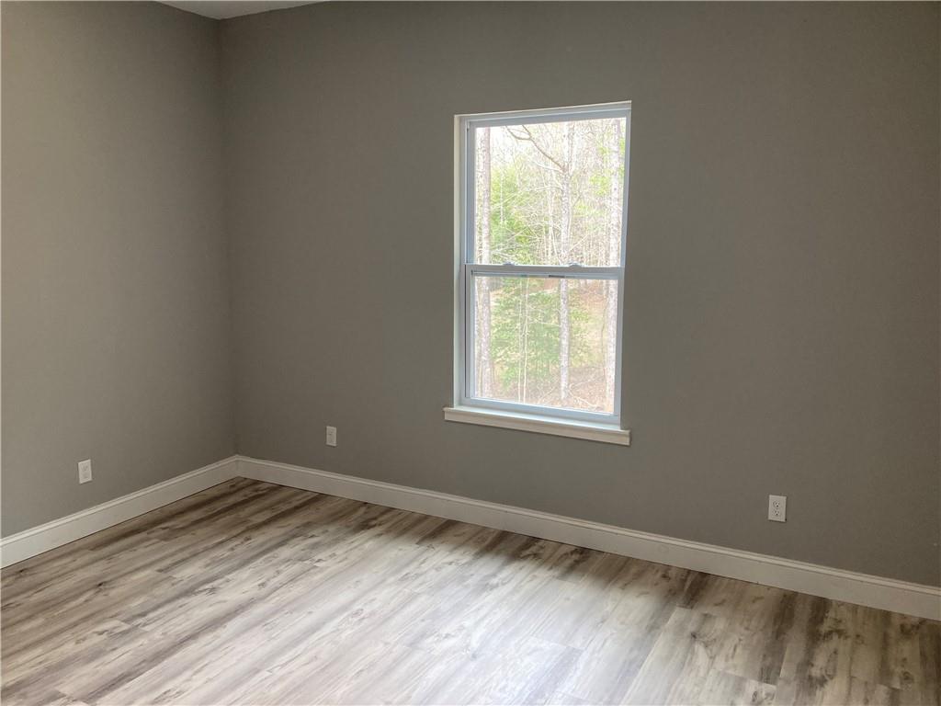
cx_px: 470
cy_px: 353
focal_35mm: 28
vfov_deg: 49.7
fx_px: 761
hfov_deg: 63.4
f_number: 1.8
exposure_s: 1/60
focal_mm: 3.99
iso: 50
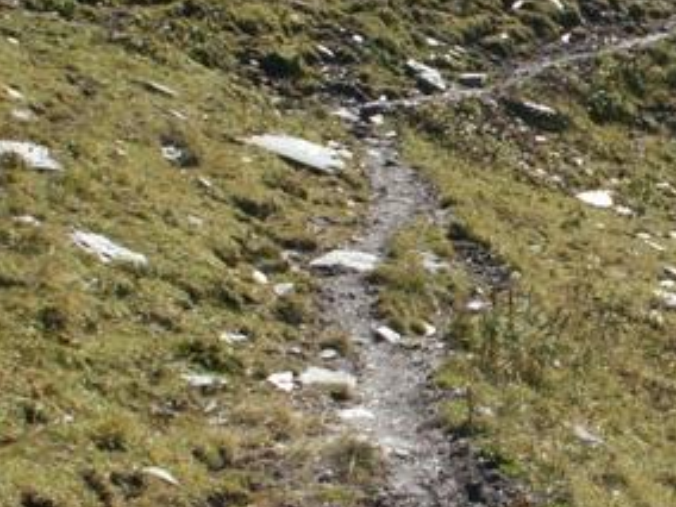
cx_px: 645
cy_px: 217
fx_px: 1543
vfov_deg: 18.7
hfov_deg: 23.8
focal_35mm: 79
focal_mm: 5.86
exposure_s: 1/200
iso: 50
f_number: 5.6
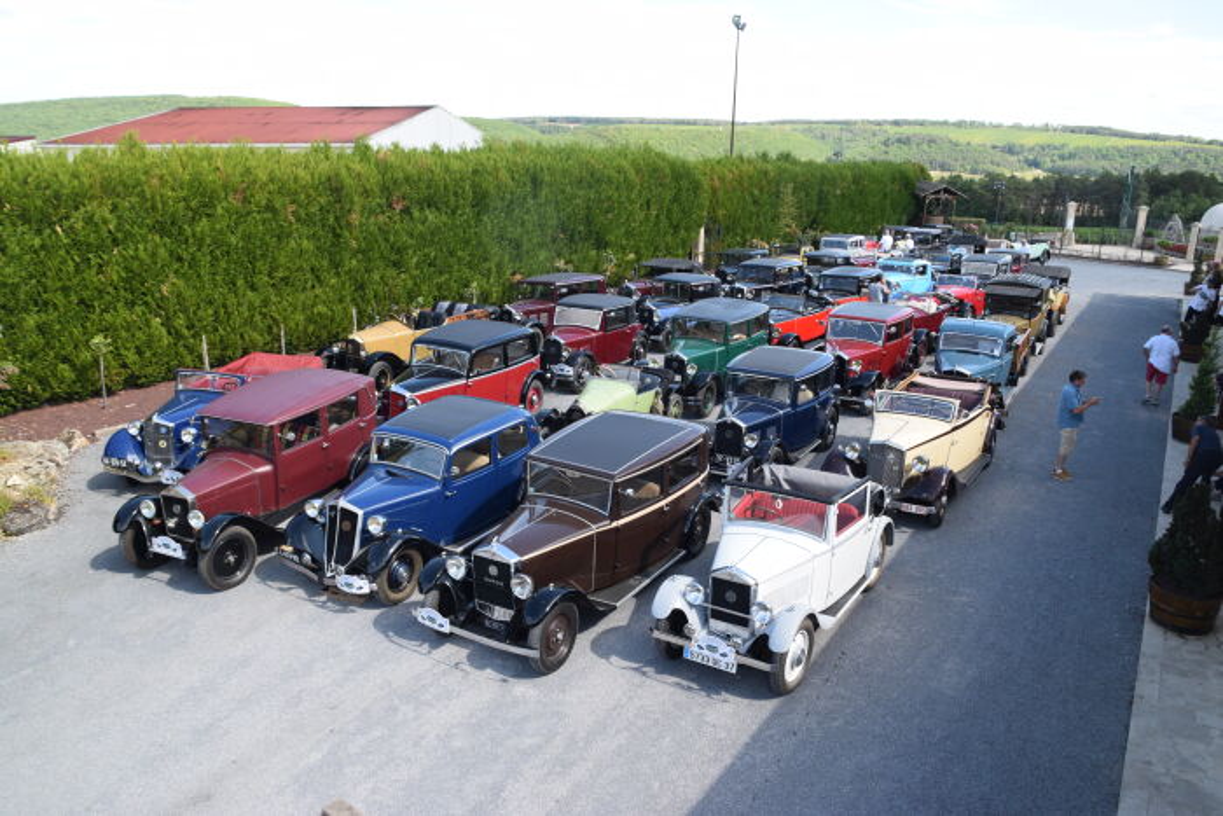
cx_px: 612
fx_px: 917
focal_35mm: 27
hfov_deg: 67.4
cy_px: 408
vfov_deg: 47.9
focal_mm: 18
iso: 320
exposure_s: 1/250
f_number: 8
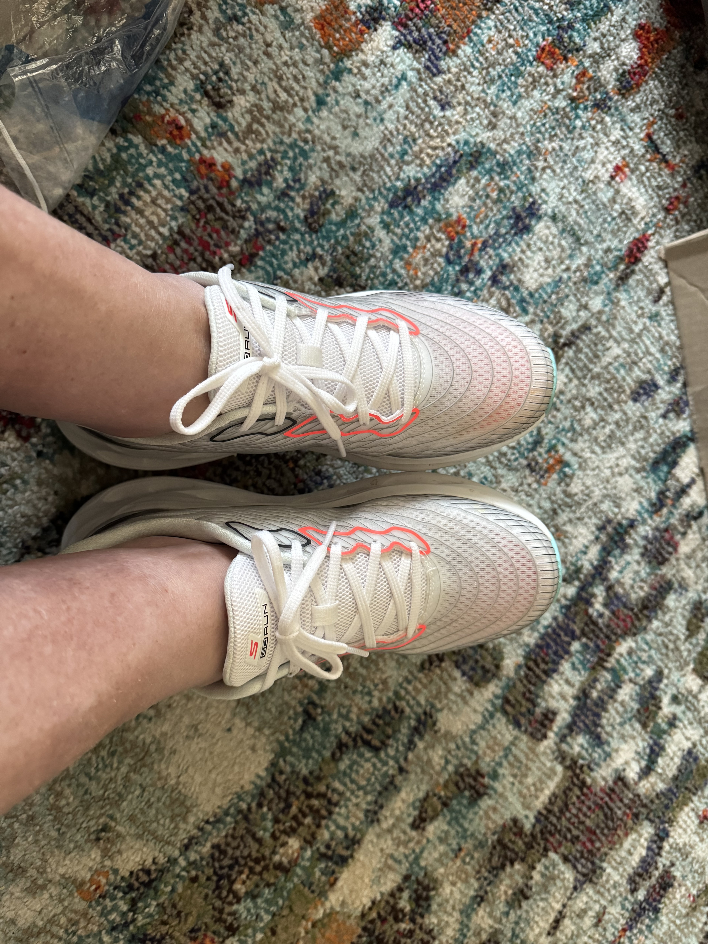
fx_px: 654
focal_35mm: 24
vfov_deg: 71.6
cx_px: 354
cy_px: 472
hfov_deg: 56.8
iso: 800
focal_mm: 6.76
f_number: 1.78
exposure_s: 1/60
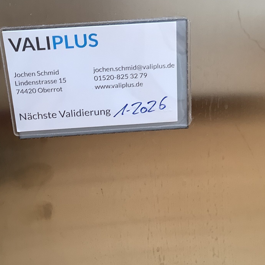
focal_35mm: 51
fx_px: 442
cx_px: 129
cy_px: 64
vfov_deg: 32.7
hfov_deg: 33.4
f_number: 2.4
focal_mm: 3.3
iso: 80
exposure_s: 1/60
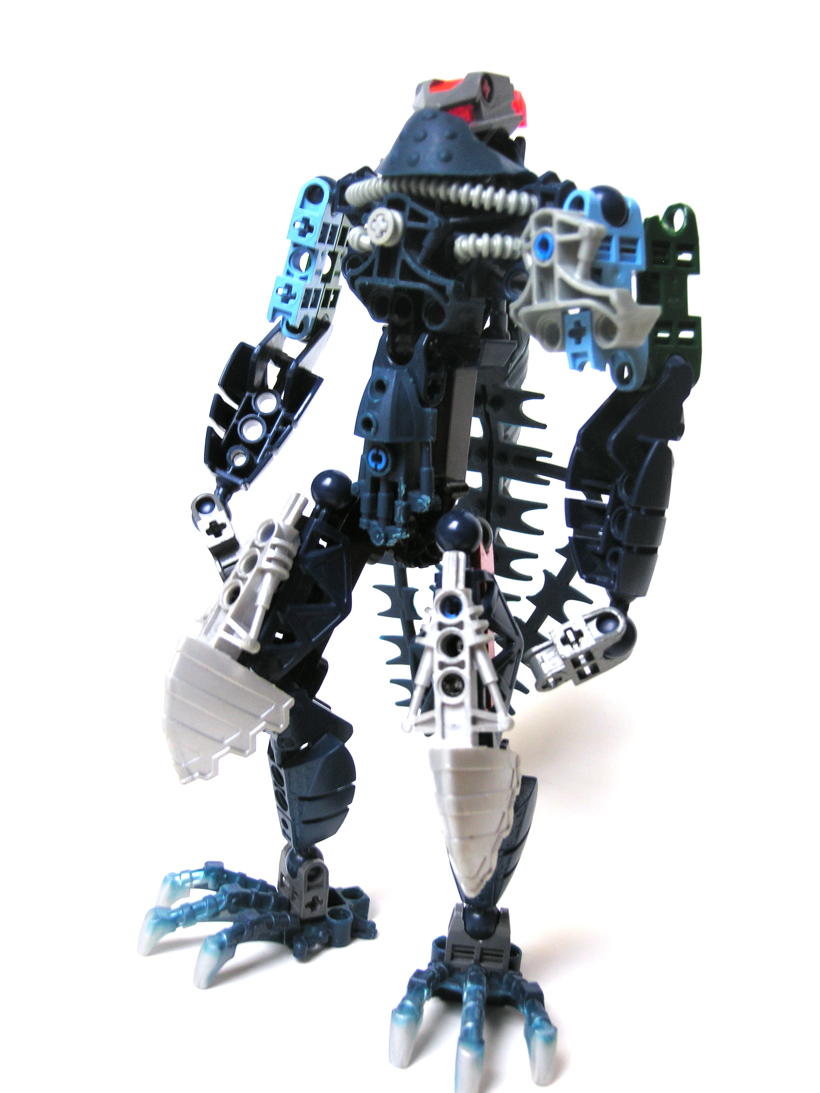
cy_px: 546
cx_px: 410
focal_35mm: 37
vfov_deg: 50.1
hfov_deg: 38.7
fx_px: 1169
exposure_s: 1/5.9
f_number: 3.1
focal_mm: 9.3
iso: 50
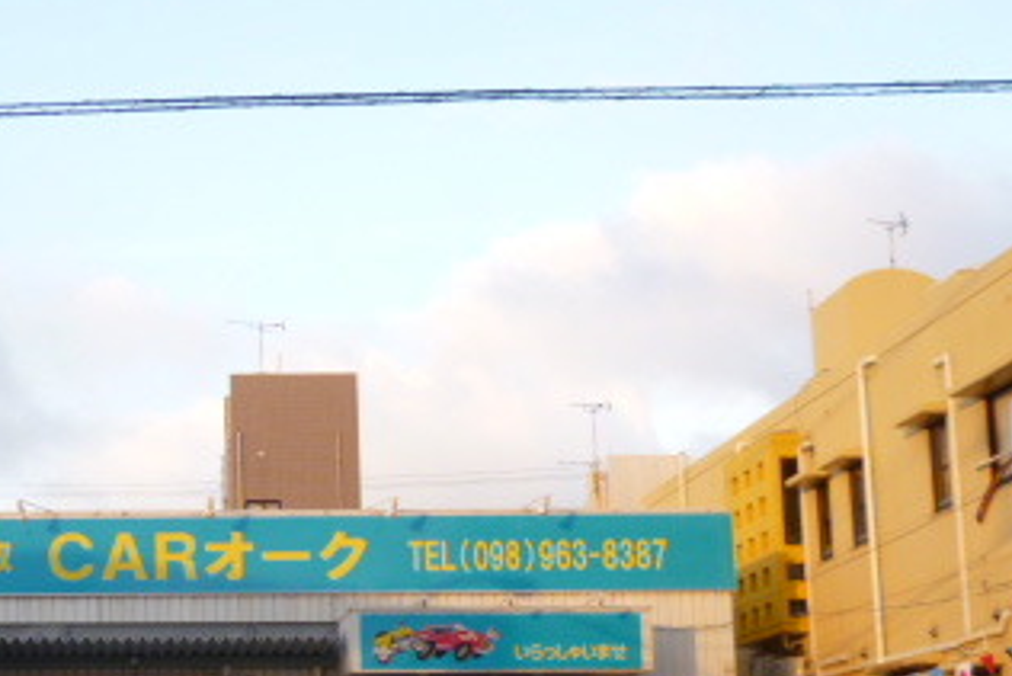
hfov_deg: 30.9
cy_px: 596
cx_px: 42
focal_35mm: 61
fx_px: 1715
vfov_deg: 21.8
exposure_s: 1/160
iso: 100
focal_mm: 5.2
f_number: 2.7
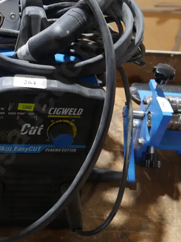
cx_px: 33
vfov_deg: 34.9
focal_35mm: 55
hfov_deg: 26.0
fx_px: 384
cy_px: 118
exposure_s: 1/60
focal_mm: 15
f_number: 3.6
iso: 640
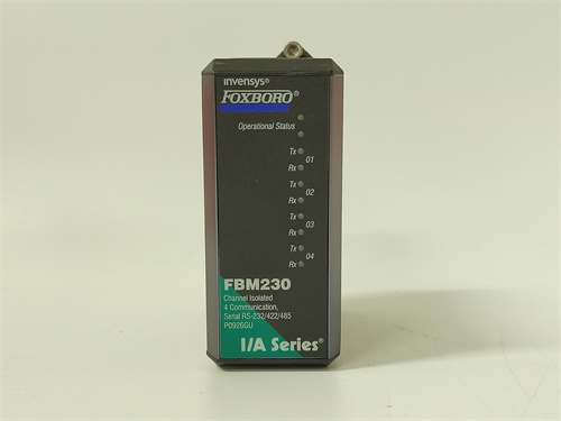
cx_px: 280
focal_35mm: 46
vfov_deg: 31.5
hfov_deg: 41.2
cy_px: 210
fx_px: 745
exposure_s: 1/60
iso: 1628
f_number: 1.9
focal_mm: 5.52
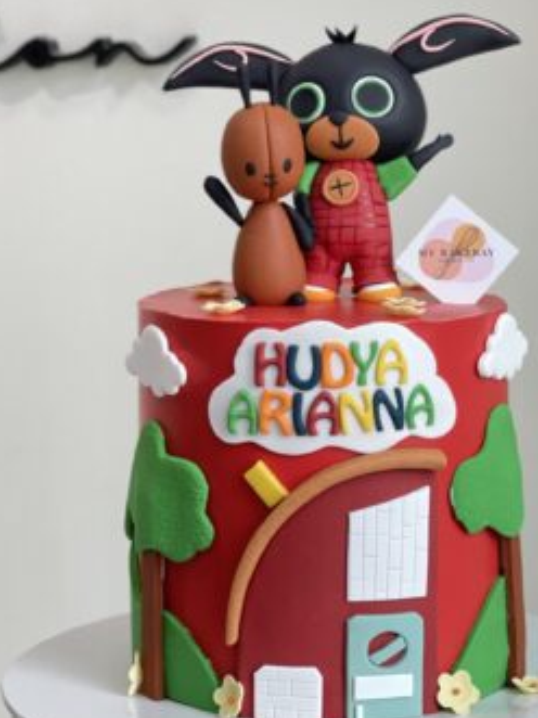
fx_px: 2136
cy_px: 389
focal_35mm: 103
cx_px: 317
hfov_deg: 14.3
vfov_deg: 19.1
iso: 125
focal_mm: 7.5
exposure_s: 1/100
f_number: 2.2
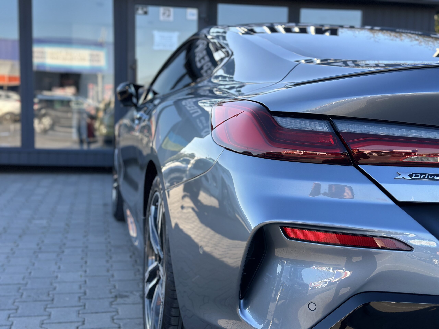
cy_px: 164
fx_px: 609
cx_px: 220
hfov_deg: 39.7
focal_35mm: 48
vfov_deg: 30.3
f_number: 1.78
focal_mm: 6.86
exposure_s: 1/887
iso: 80
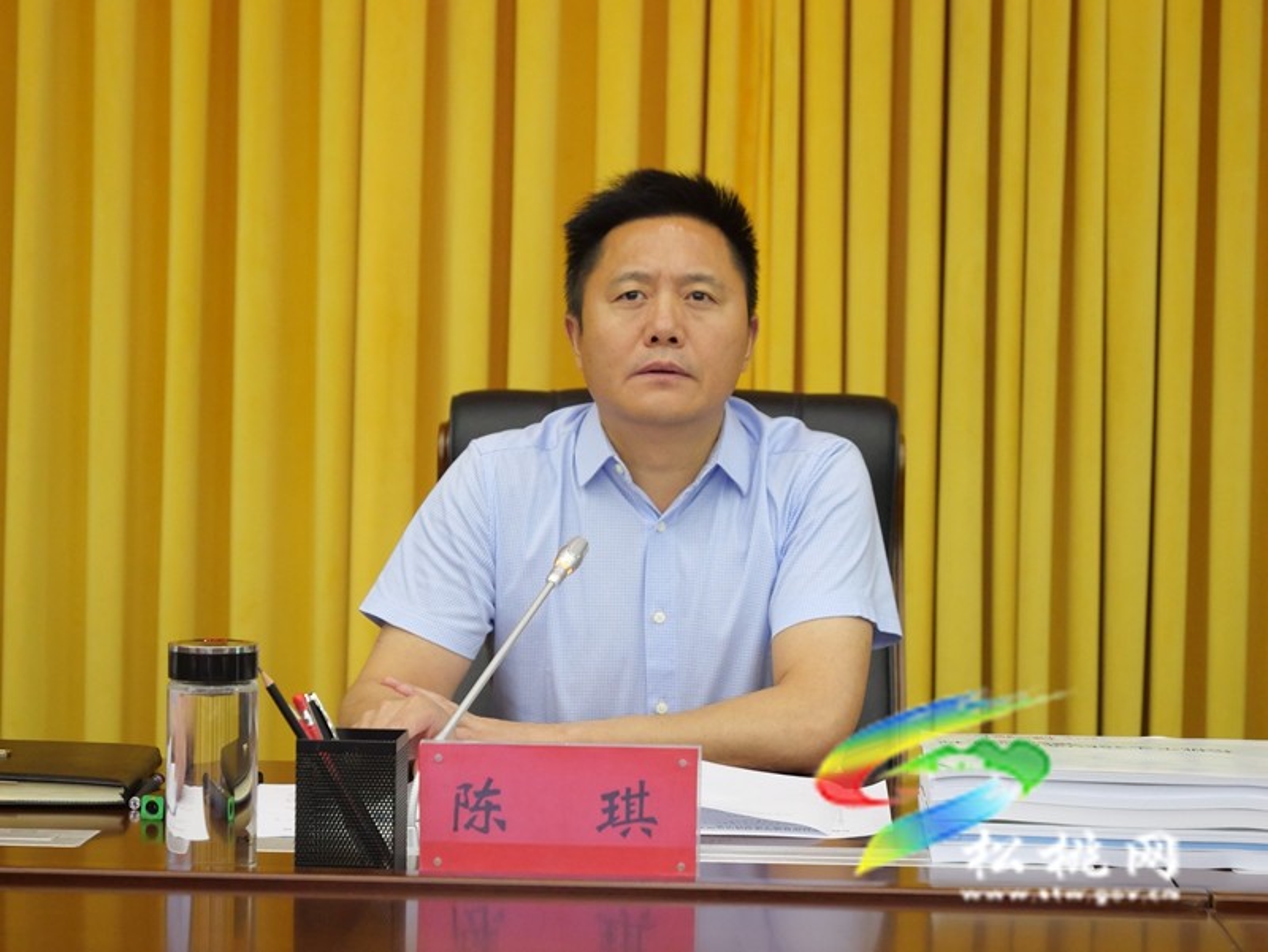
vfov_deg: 16.8
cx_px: 634
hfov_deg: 22.2
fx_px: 3225
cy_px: 476
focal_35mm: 88
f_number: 3.9
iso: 3200
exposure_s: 1/400
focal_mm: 44
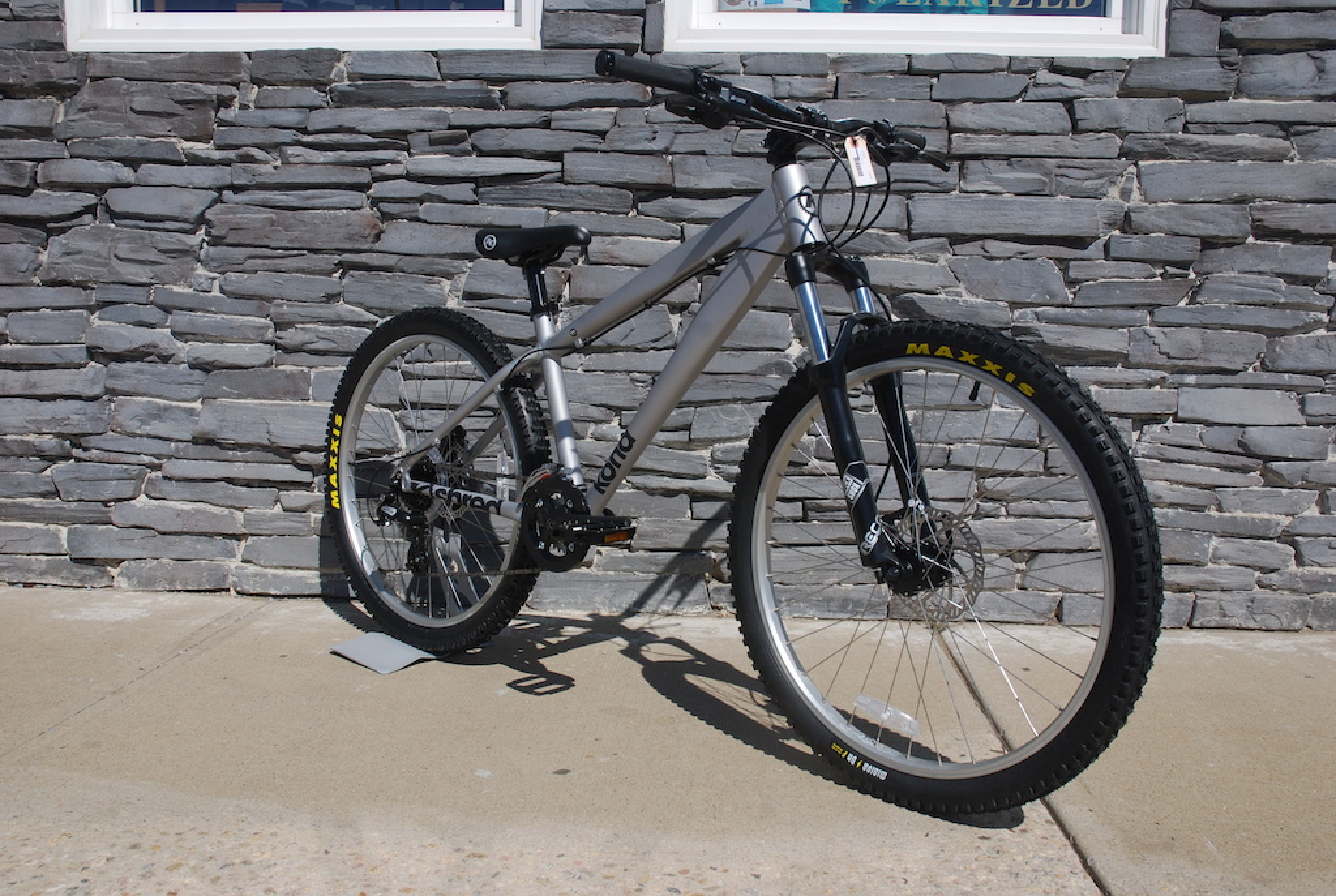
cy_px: 448
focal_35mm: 33
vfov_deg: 40.1
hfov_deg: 57.1
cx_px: 668
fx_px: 1227
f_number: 8
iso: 100
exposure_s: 1/250
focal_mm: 22
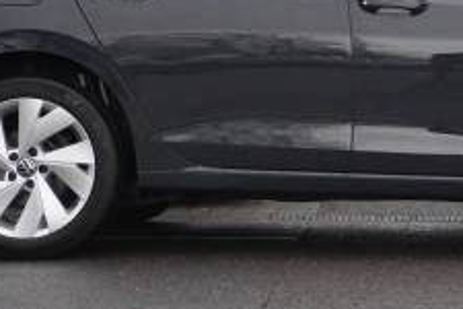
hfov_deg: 15.2
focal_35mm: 132
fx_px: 1703
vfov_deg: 10.3
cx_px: 449
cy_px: 21
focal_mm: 31
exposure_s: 1/160
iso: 1600
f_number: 5
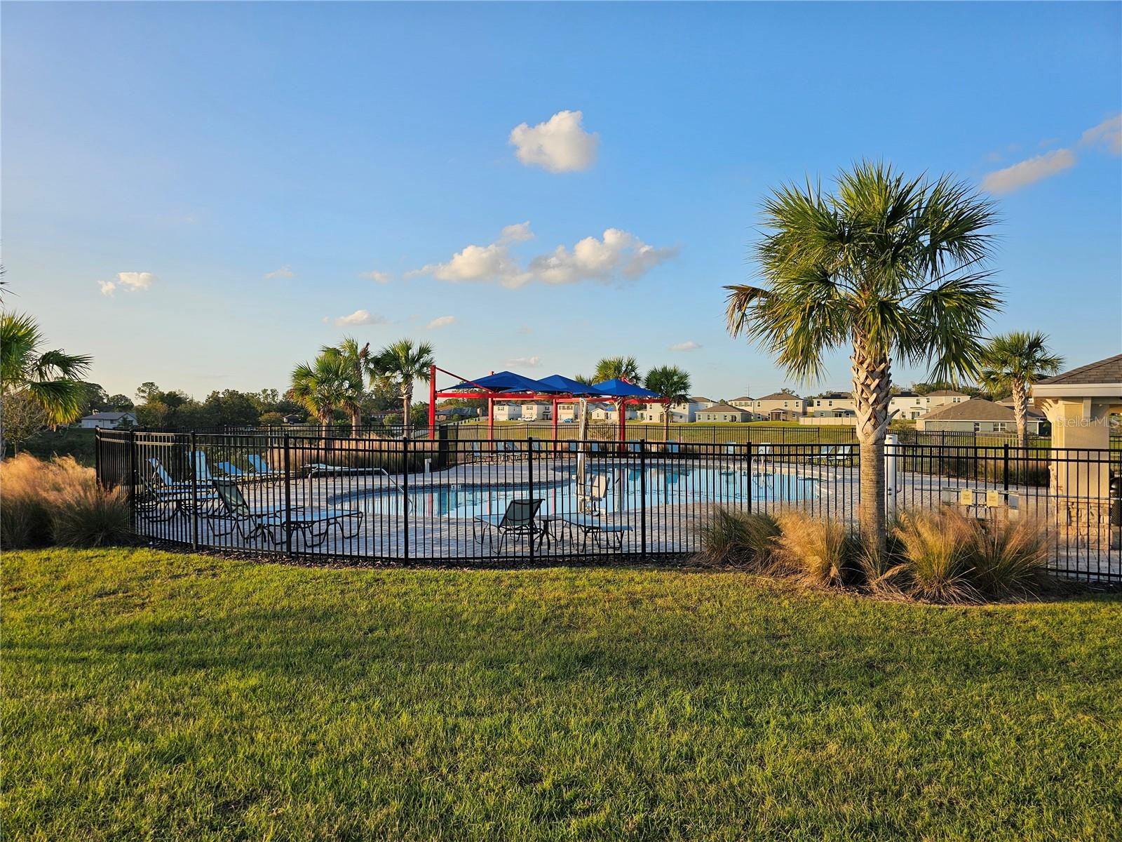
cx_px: 561
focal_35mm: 23
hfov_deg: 73.9
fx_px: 745
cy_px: 421
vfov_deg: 58.9
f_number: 1.7
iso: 10
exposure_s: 1/415
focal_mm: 6.3
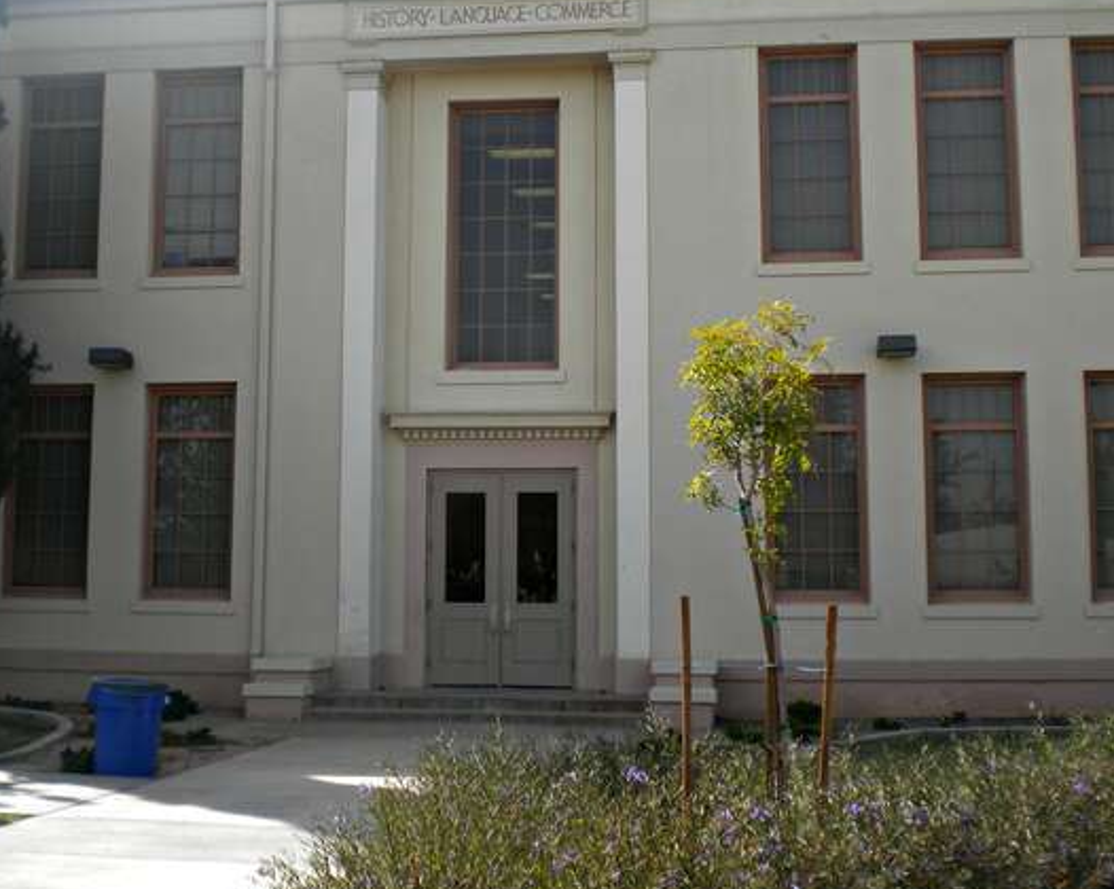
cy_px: 337
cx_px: 487
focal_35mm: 52
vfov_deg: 29.0
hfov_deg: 36.0
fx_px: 1713
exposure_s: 1/347
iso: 80
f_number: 4.6
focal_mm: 6.3
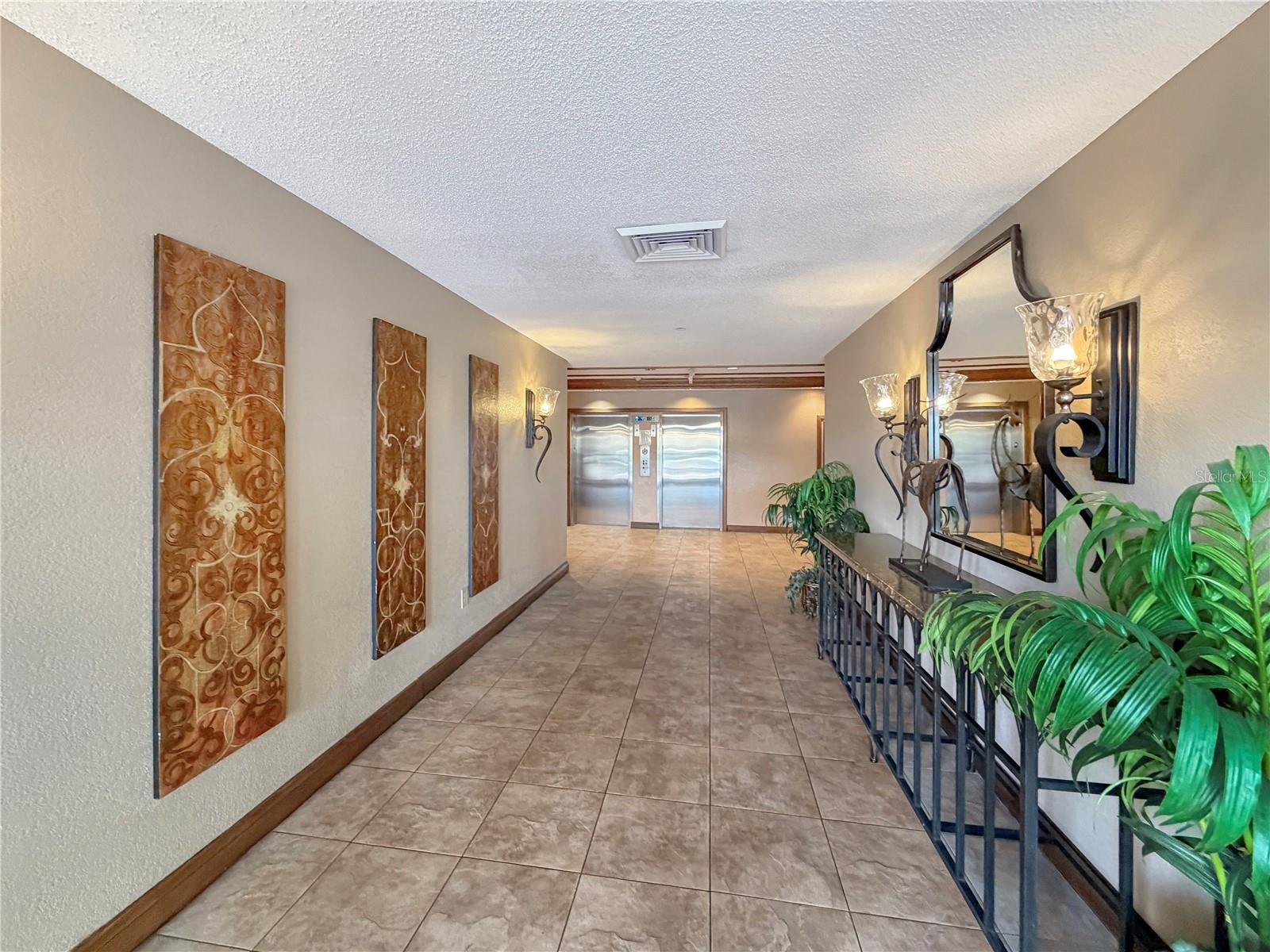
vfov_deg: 85.7
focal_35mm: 14
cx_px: 635
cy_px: 476
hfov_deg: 102.1
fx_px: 514
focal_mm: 2.22
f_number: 2.2
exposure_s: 1/60
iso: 500
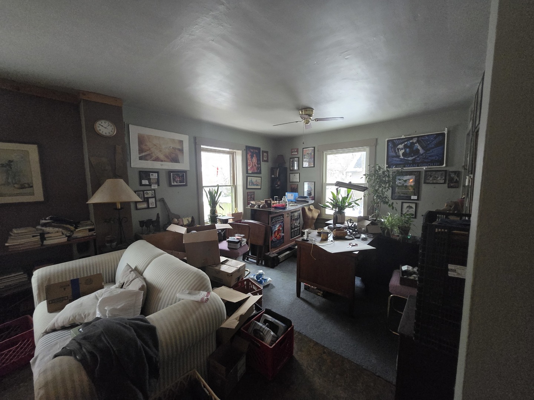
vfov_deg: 89.9
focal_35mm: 13
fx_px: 201
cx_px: 267
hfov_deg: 106.2
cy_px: 200
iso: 800
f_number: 2.2
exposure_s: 1/60
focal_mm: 1.7
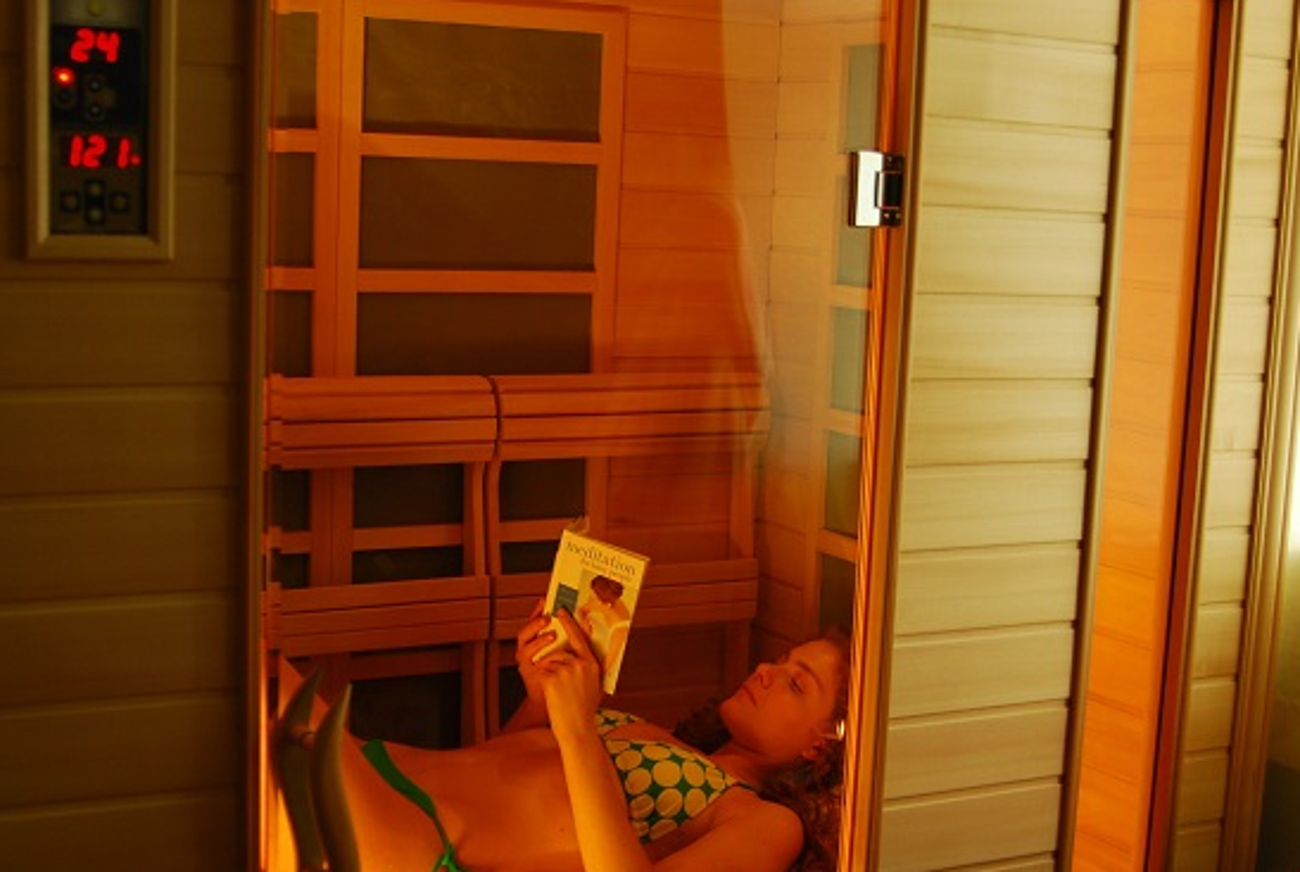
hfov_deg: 37.4
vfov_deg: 25.6
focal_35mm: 53
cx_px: 680
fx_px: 1918
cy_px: 541
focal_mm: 28
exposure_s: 1/15
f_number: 4
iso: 200
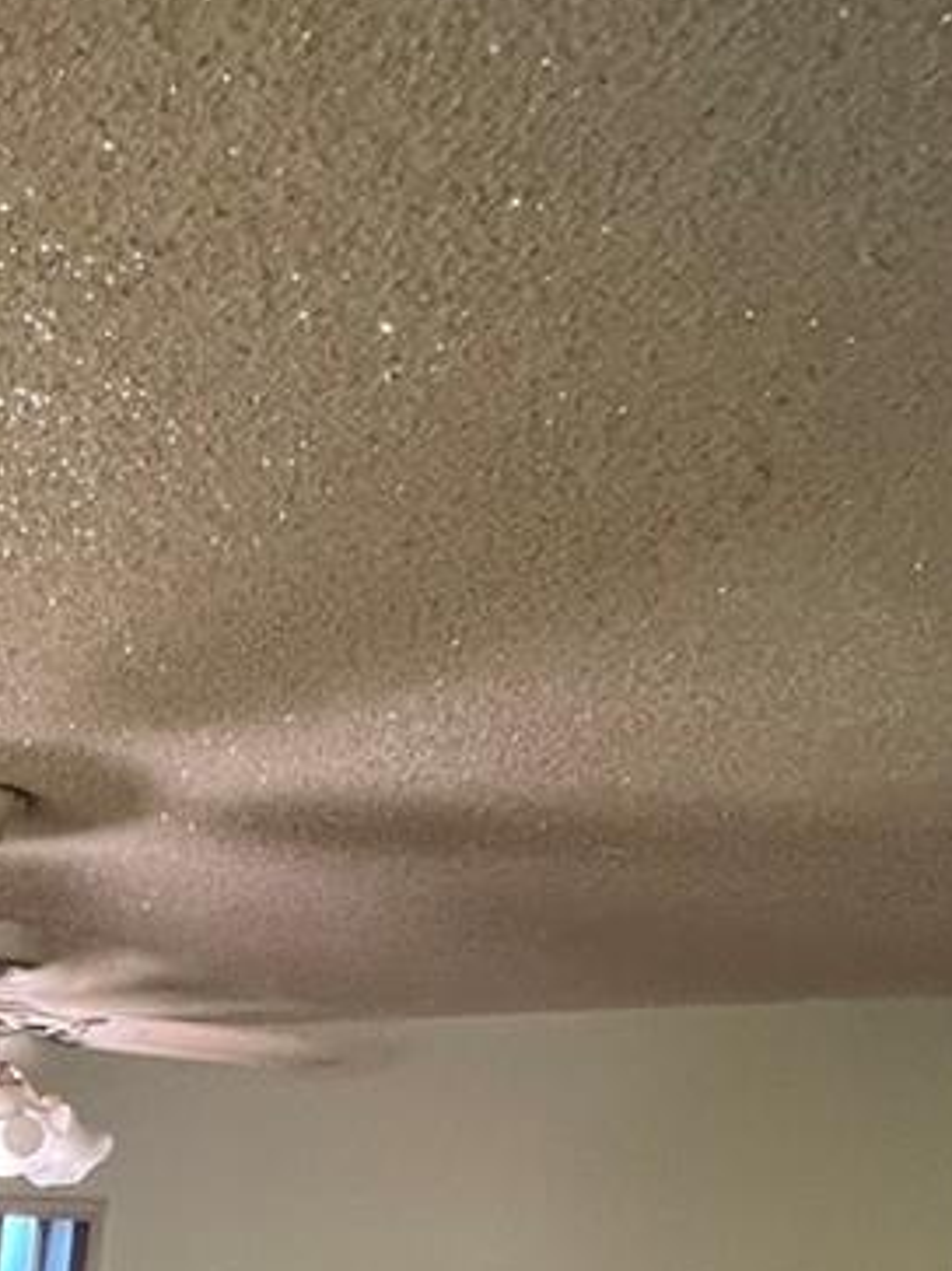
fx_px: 1578
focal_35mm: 43
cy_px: 1429
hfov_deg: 25.6
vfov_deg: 36.4
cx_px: -455
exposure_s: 1/60
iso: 320
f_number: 1.8
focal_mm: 1.57
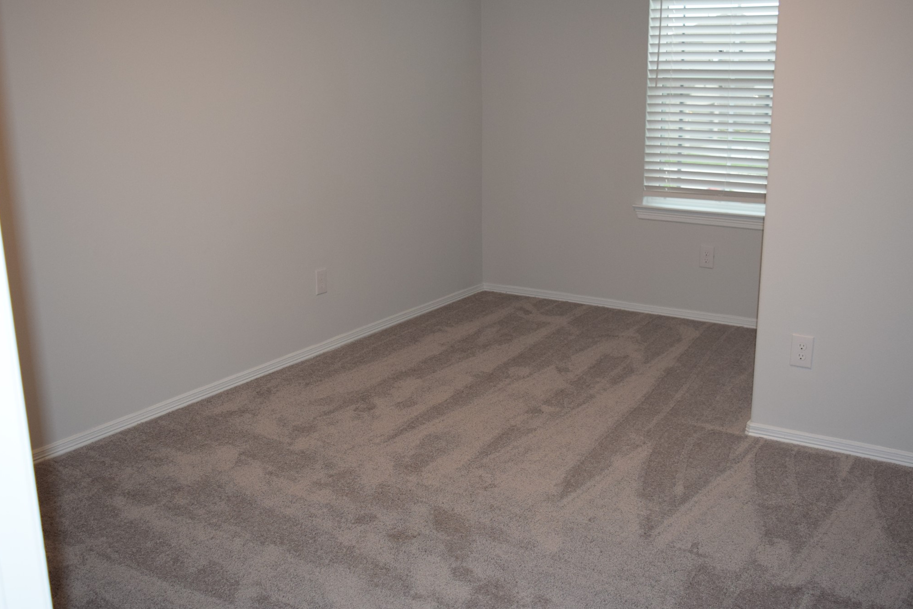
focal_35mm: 39
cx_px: 475
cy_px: 308
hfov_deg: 49.5
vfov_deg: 34.2
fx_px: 989
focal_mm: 24
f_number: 4.5
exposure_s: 1/80
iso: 800
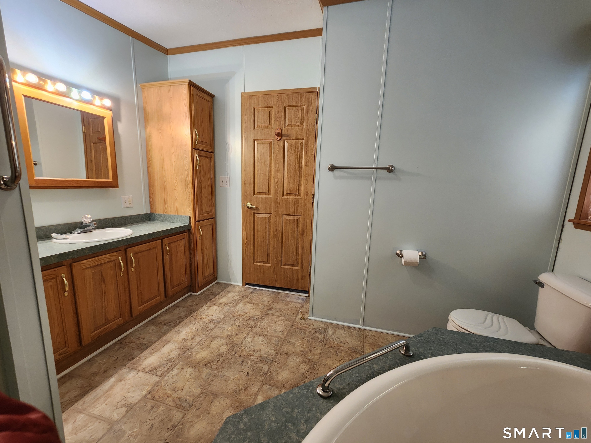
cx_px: 296
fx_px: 222
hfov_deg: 106.2
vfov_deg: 89.9
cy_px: 222
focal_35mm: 13
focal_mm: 2.2
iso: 200
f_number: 2.2
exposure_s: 1/60
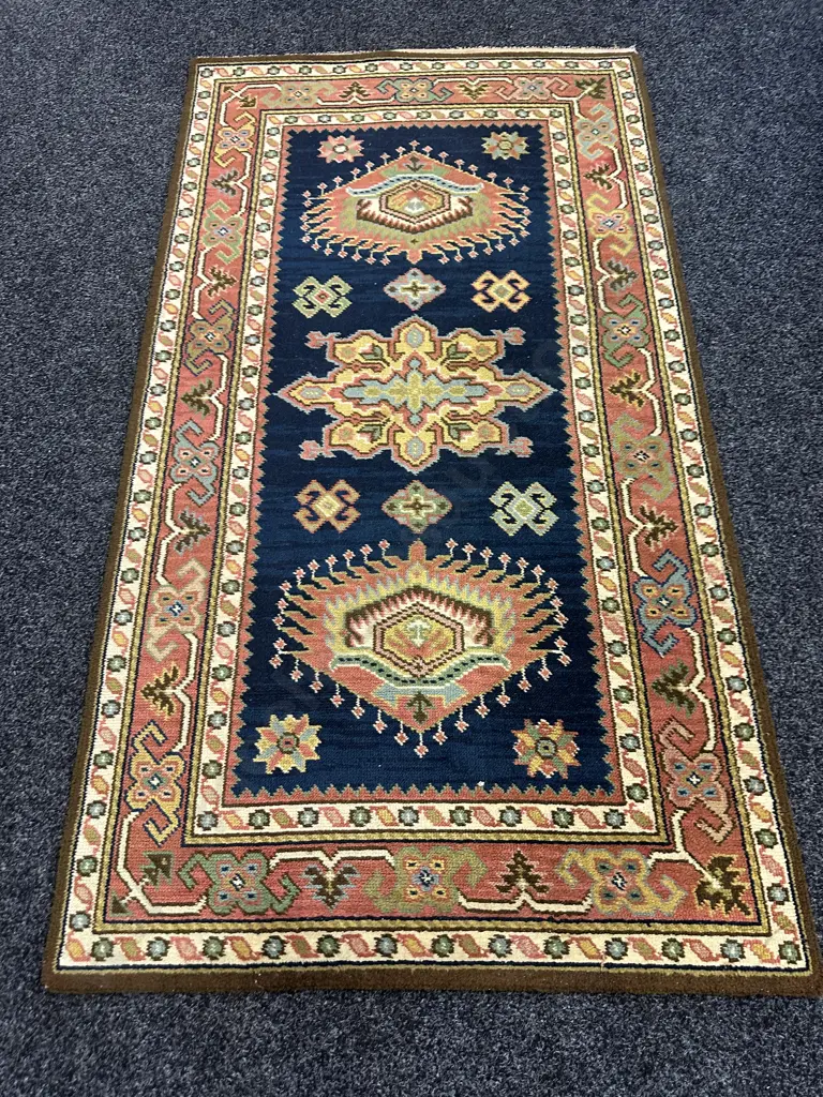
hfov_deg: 56.8
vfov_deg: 71.6
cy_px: 548
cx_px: 412
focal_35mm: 24
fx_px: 761
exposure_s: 1/50
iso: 250
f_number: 1.78
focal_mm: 6.86
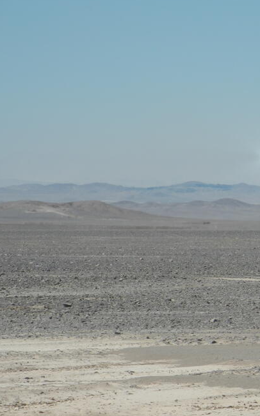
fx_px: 3788
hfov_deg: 3.9
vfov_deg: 6.3
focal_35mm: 334
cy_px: 241
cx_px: 274
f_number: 5.6
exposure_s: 1/800
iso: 100
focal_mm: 42.6
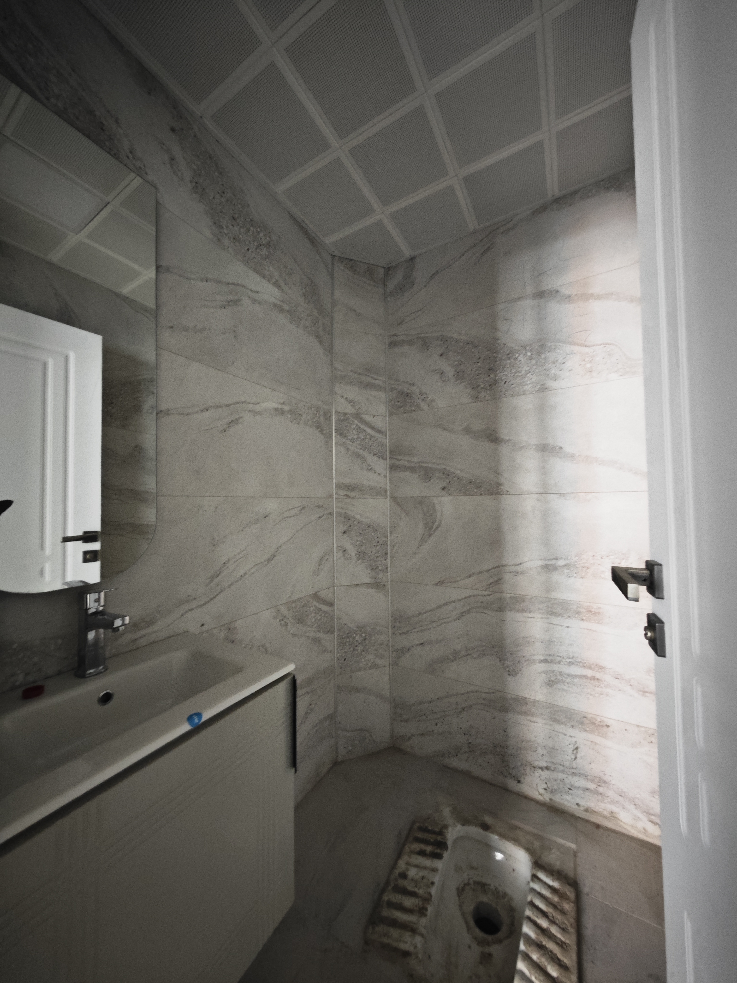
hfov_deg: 94.5
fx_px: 341
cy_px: 492
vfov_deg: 110.5
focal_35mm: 12
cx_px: 368
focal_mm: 2.03
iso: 1250
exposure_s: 1/16.7
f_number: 1.8
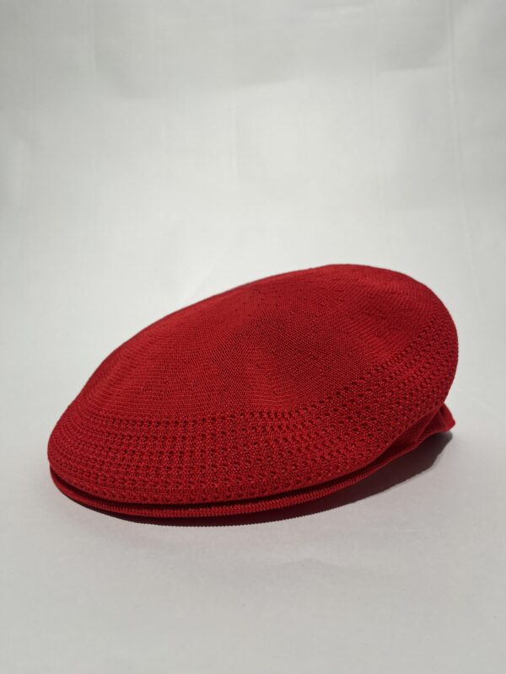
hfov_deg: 53.1
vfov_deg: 67.3
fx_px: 507
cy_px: 337
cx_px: 253
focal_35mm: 26
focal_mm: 5.1
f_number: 1.6
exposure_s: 1/631
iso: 50
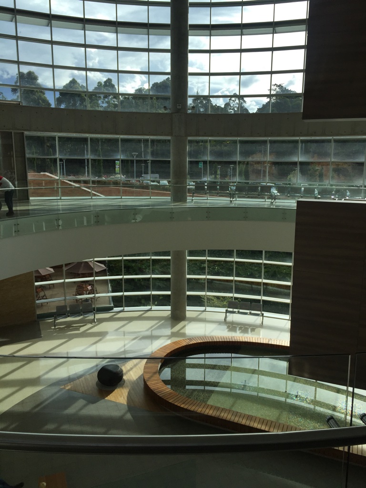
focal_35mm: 29
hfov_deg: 48.2
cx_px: 183
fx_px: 409
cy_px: 244
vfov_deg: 61.7
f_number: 2.2
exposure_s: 1/1163
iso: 32
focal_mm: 4.15
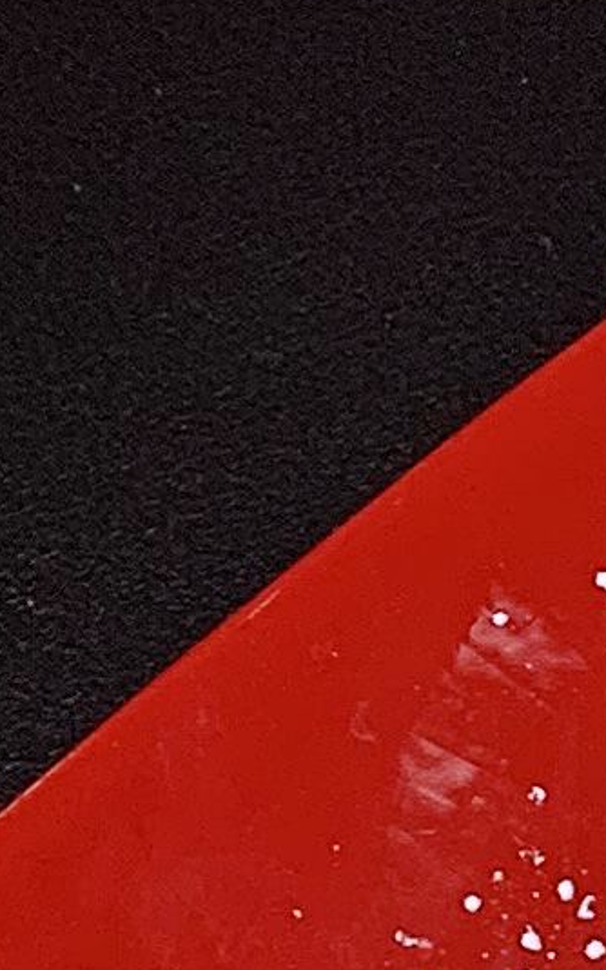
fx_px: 5493
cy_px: 2212
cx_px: 2605
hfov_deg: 5.4
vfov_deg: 9.2
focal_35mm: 208
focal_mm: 4.25
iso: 32
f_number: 1.8
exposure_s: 1/100
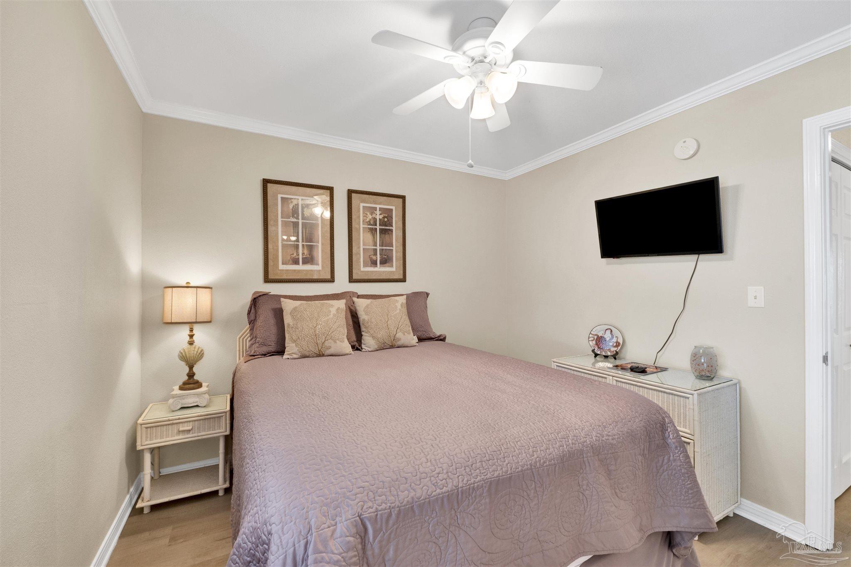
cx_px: 426
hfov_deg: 104.3
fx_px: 331
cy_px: 284
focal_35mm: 14
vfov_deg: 81.2
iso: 500
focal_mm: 14
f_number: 11
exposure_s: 1/6
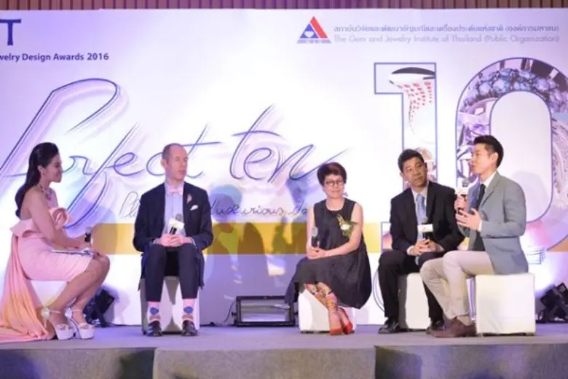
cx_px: 284
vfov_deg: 13.0
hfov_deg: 19.5
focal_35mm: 105
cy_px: 190
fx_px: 1657
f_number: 4
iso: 1600
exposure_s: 1/125
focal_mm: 105
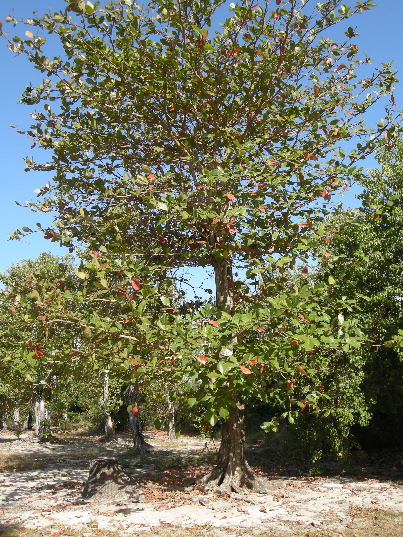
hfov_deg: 40.7
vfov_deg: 52.6
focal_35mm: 35
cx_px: 202
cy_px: 268
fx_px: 543
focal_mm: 7.5
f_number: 4.8
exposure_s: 1/202
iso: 64
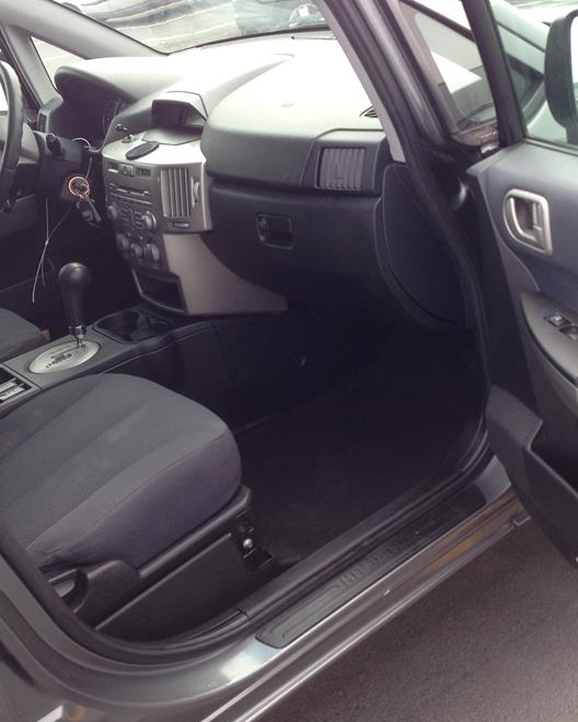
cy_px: 362
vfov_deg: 37.3
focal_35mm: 50
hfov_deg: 30.0
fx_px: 1069
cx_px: 385
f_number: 2.4
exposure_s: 1/173
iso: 50
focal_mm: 4.13
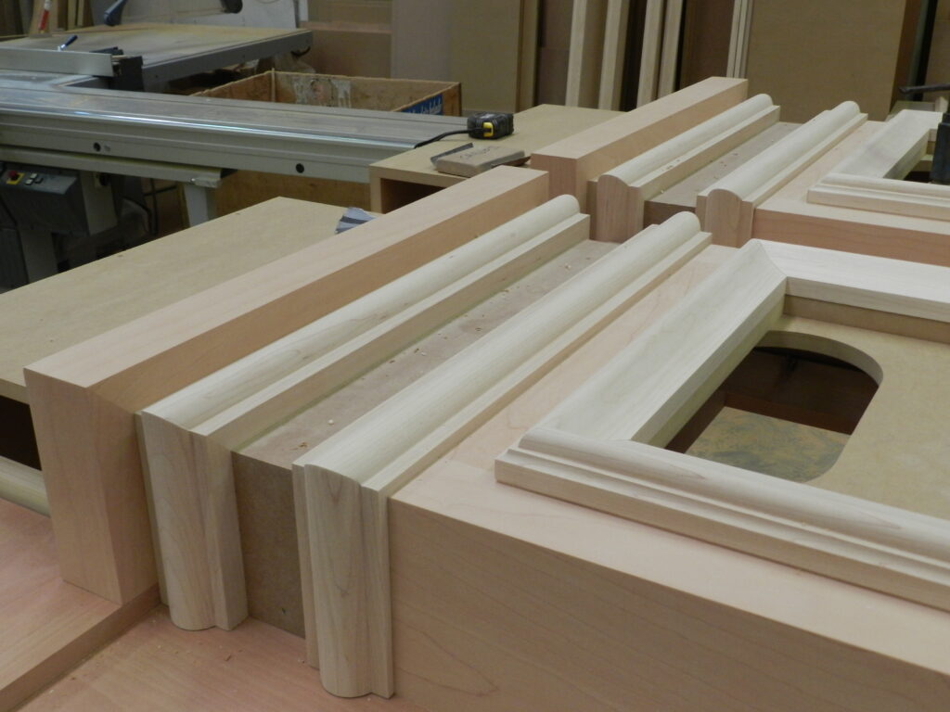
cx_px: 475
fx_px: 1043
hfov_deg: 49.0
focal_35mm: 38
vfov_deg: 37.7
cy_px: 356
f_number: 4
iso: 400
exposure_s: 1/25
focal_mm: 6.7
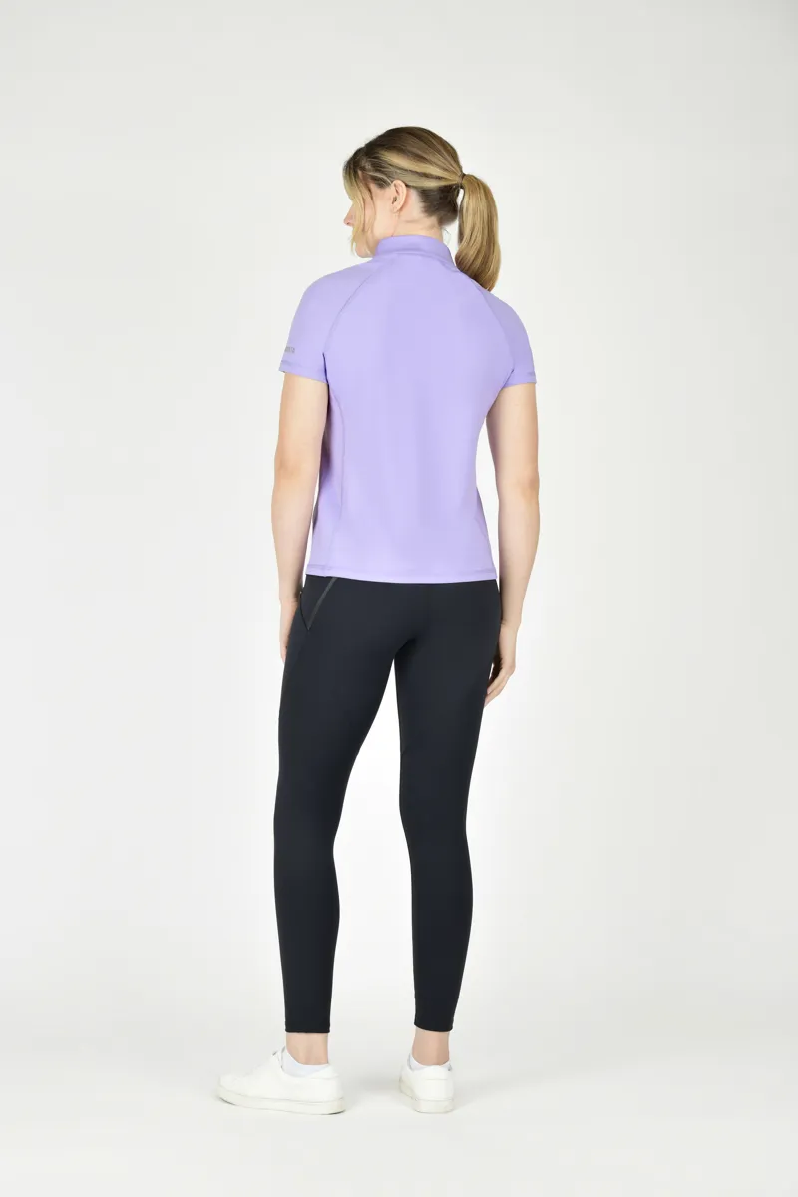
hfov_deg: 18.2
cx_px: 399
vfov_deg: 27.0
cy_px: 598
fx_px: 2494
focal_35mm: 75
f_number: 5
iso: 125
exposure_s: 1/160
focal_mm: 75
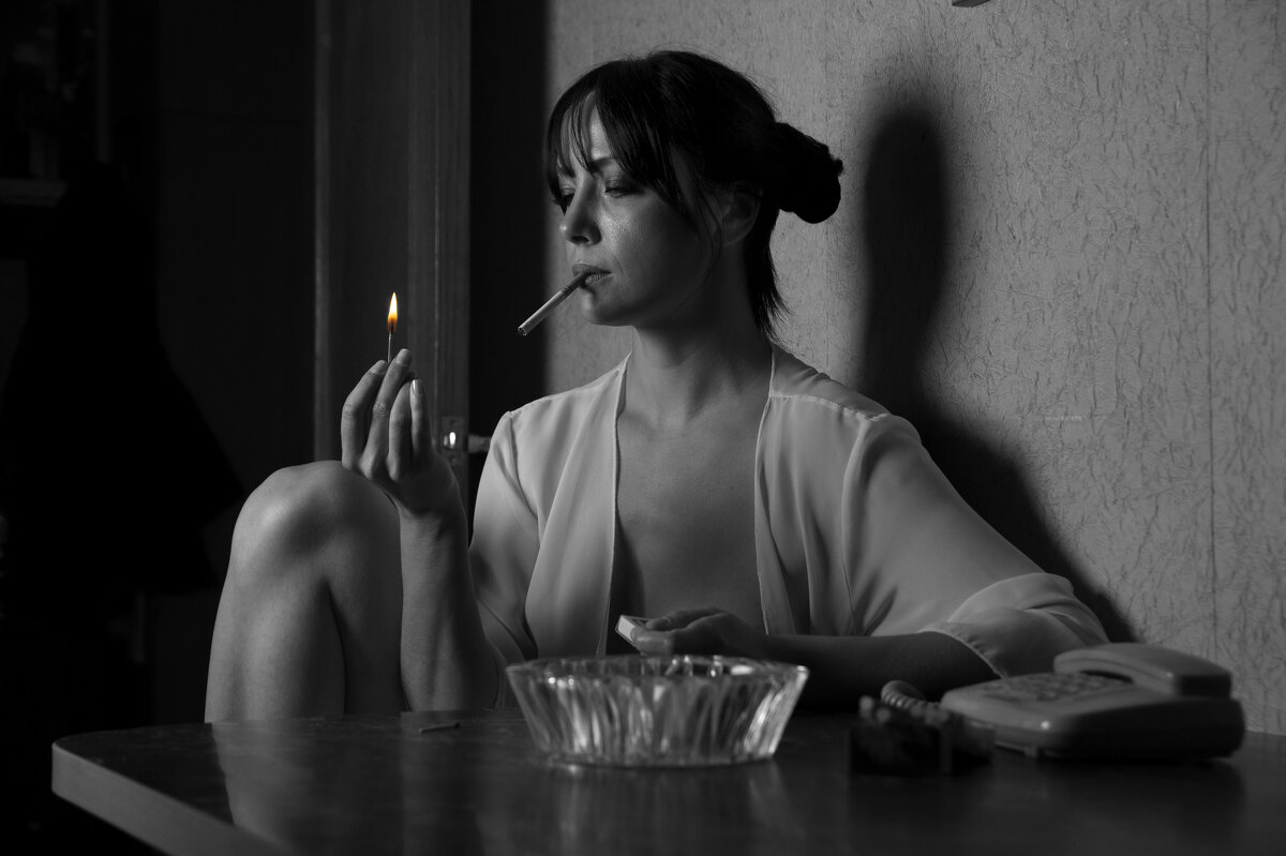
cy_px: 428
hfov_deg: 33.4
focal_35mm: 60
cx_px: 643
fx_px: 2142
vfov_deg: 22.6
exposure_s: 1/100
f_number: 3.5
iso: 200
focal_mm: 40
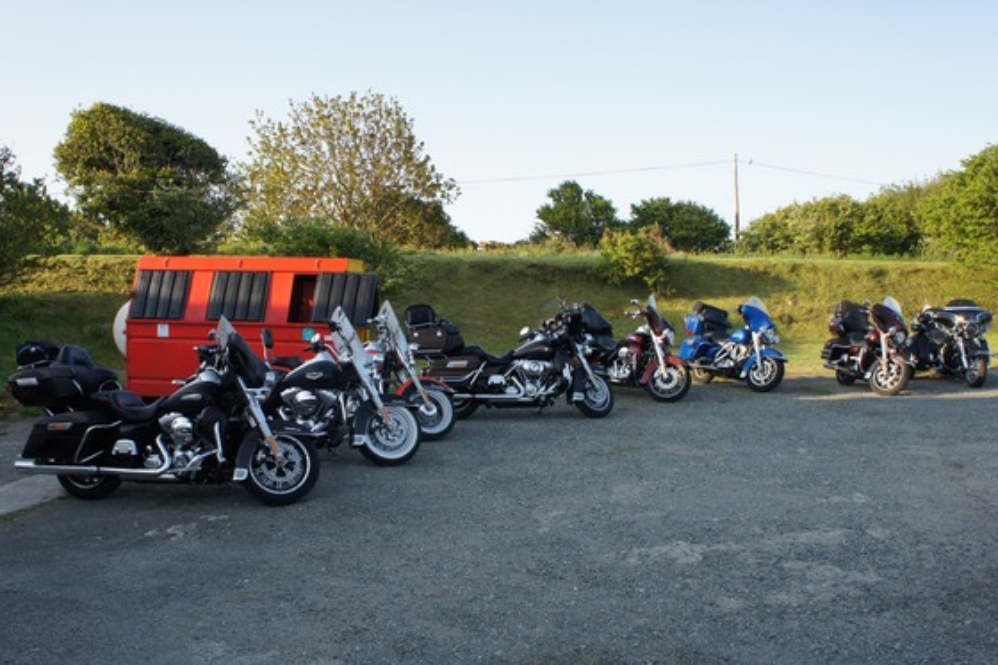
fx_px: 903
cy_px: 360
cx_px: 497
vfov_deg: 40.4
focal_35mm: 33
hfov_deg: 57.9
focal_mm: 19
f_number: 7.1
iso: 200
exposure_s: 1/125
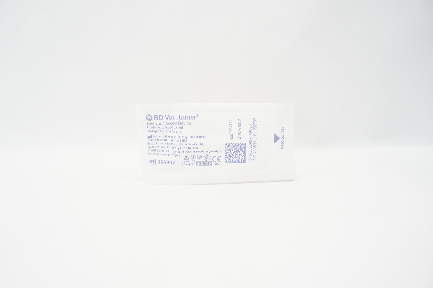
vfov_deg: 47.8
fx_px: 324
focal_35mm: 27
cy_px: 144
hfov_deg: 67.4
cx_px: 216
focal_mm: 18
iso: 400
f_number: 4.5
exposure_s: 1/60
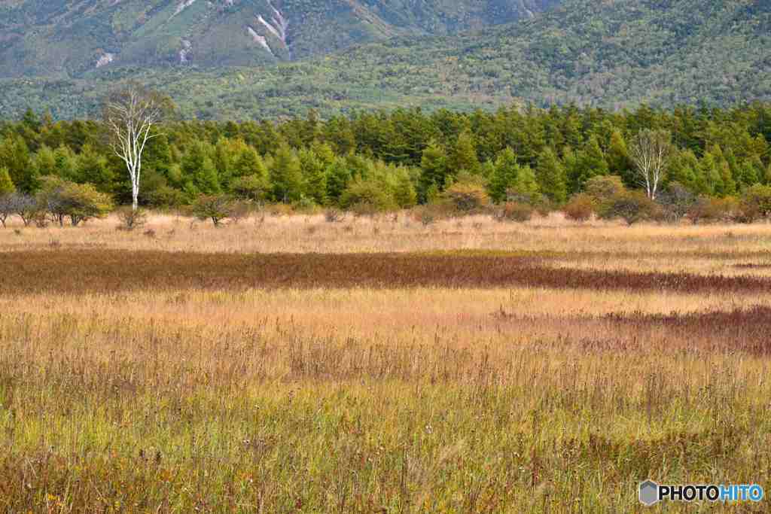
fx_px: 2570
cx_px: 386
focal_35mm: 120
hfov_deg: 17.1
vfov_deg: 11.4
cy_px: 257
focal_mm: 120
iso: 200
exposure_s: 1/20
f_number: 14
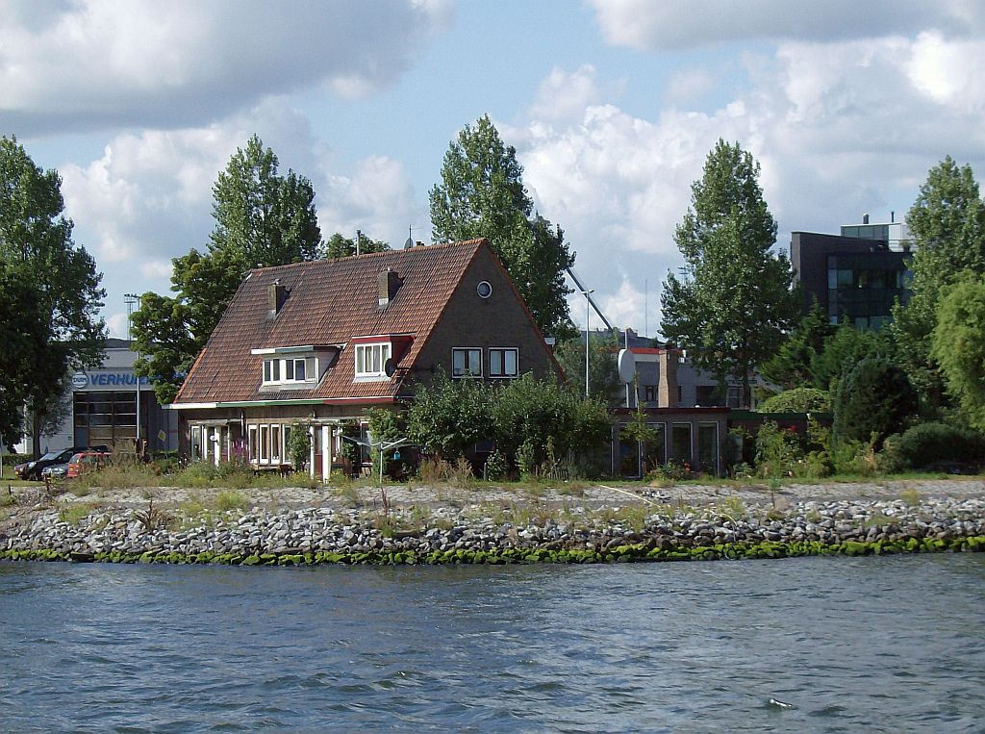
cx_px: 492
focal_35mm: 108
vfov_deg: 13.7
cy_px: 367
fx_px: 3066
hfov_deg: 18.3
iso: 100
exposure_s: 1/329
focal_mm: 18
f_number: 7.8
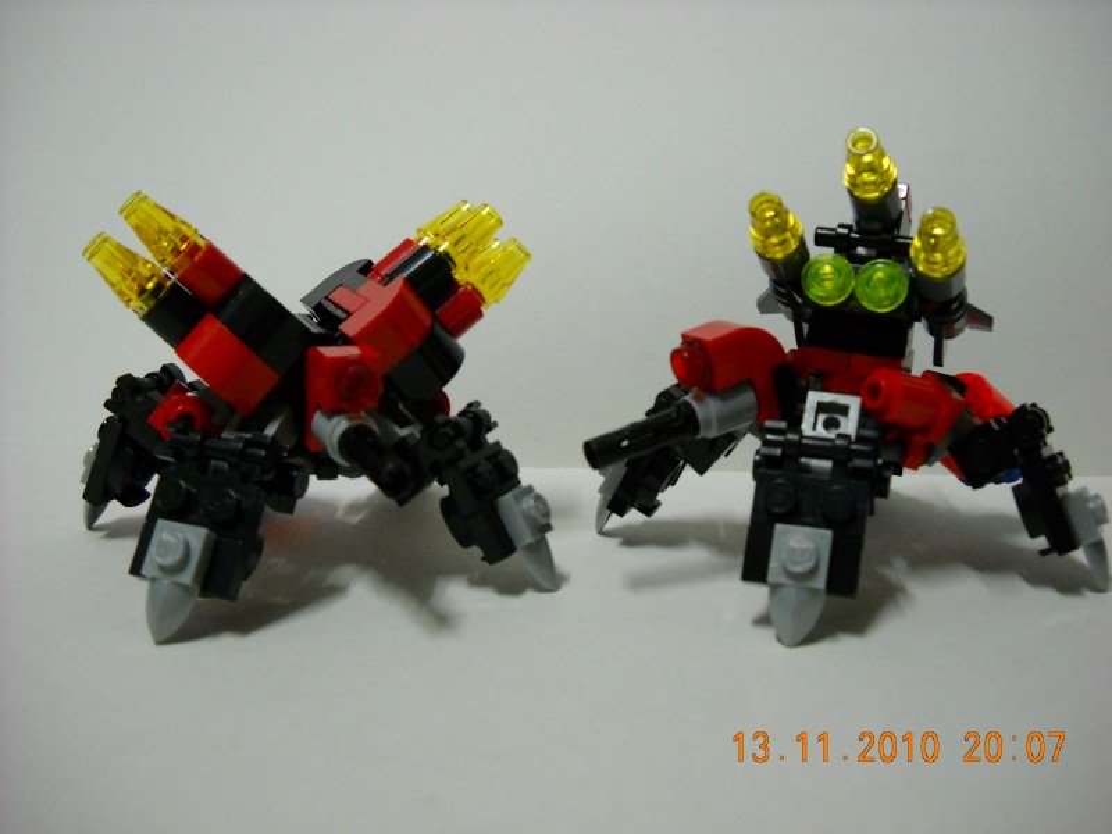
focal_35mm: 41
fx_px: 1317
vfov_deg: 35.1
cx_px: 556
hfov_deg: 45.8
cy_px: 417
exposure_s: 1/11
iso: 400
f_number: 3.1
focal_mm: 6.72
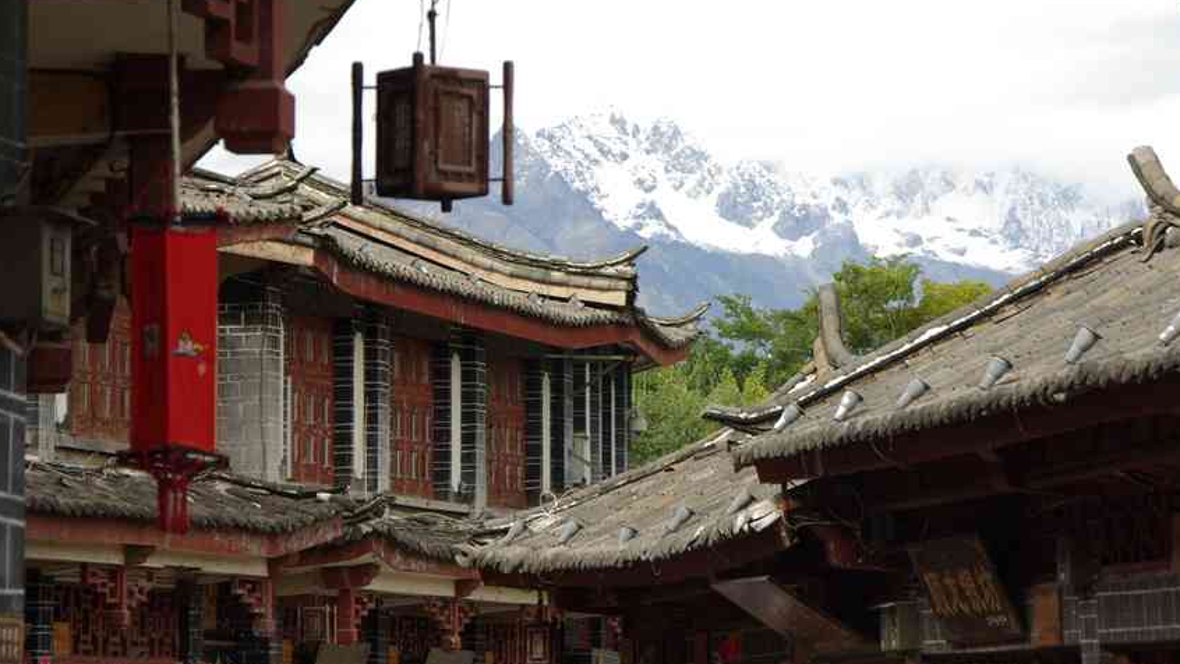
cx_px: 625
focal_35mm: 186
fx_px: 5820
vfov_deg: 6.5
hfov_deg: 11.6
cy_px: 246
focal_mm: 100
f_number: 8
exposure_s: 1/125
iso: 100
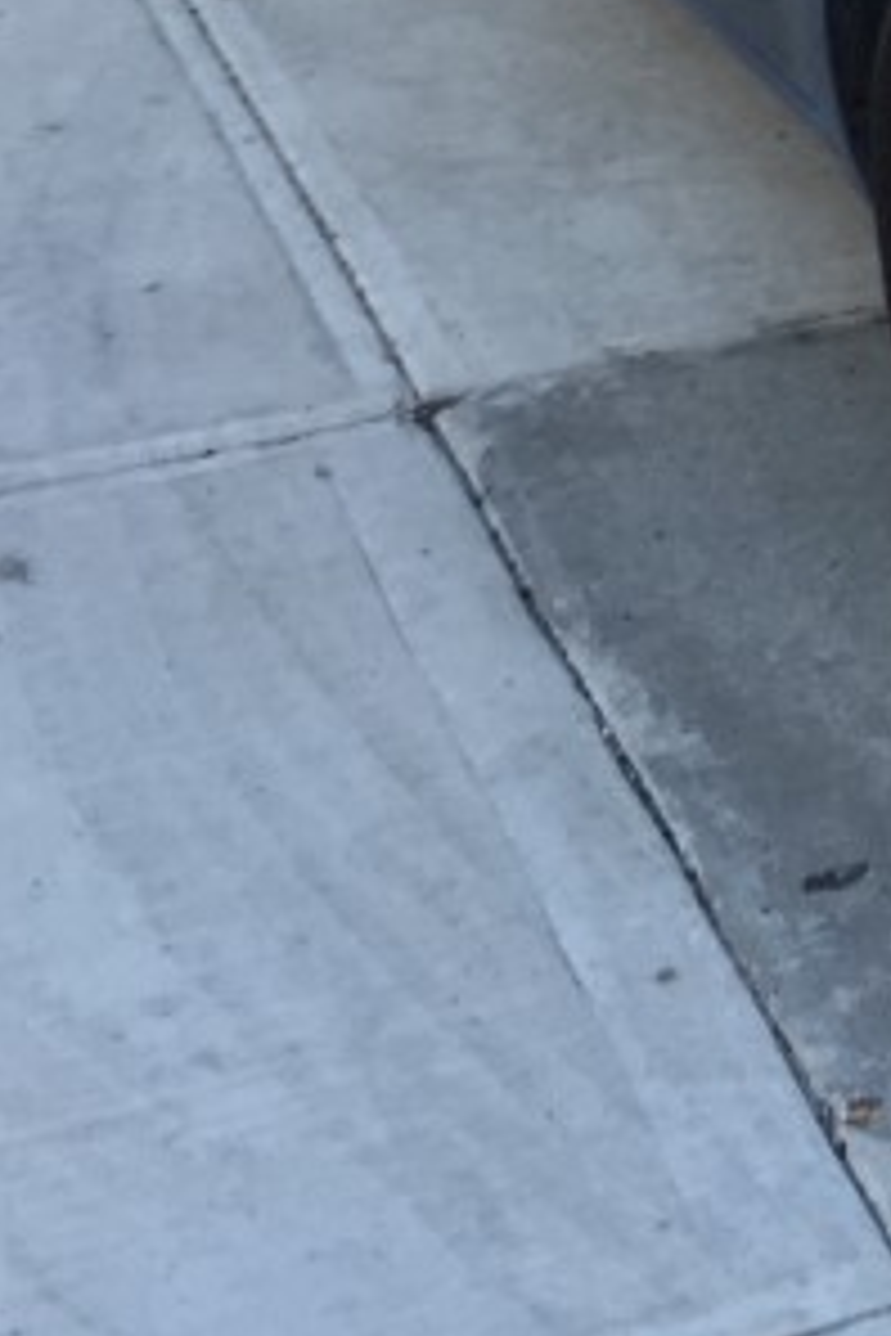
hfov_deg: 12.0
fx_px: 3861
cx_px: 1647
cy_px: -279
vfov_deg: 18.6
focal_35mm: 104
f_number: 2.2
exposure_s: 1/142
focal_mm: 4.15
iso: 32
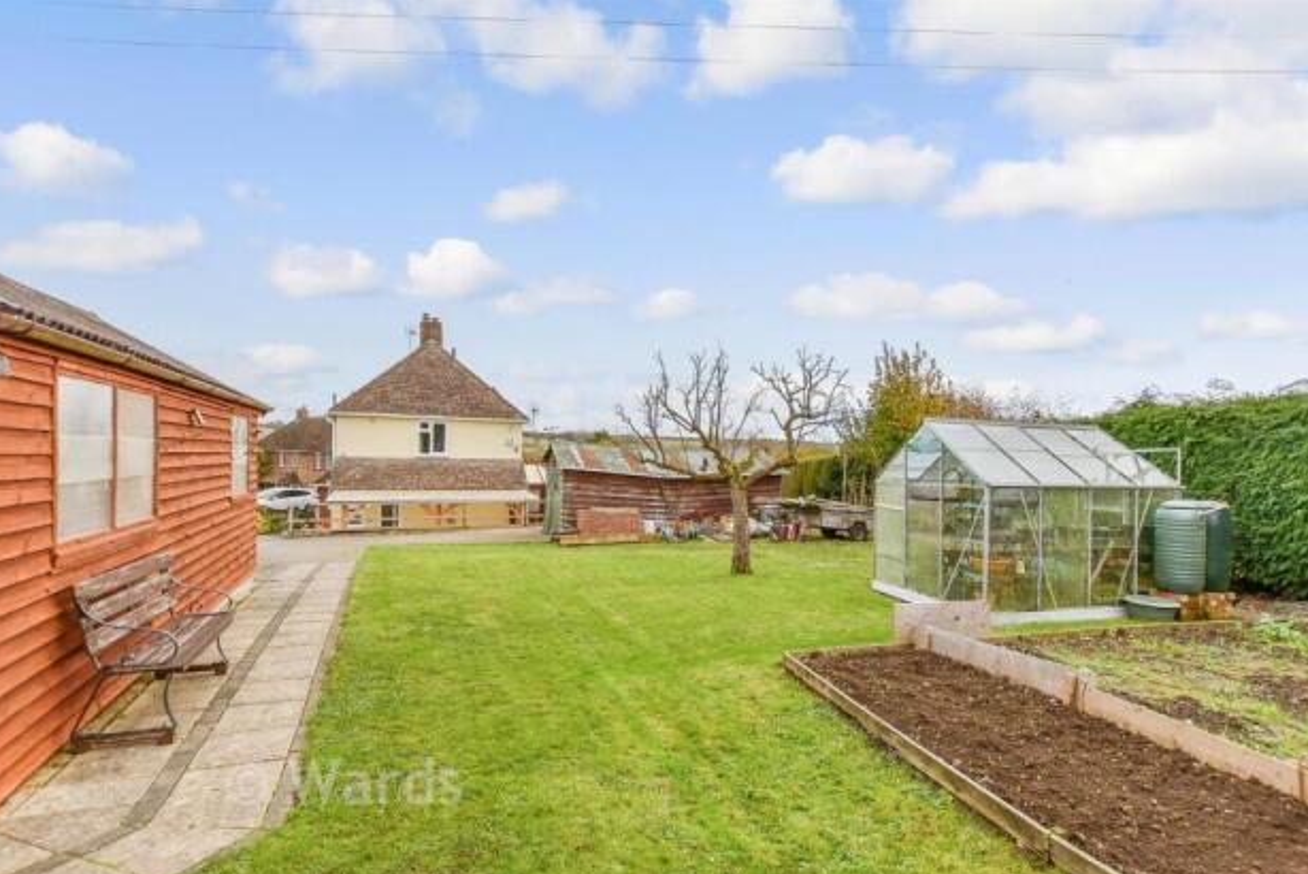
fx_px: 582
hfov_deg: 96.7
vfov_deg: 73.7
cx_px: 678
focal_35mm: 16
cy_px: 464
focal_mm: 10
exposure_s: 1/200
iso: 200
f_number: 8
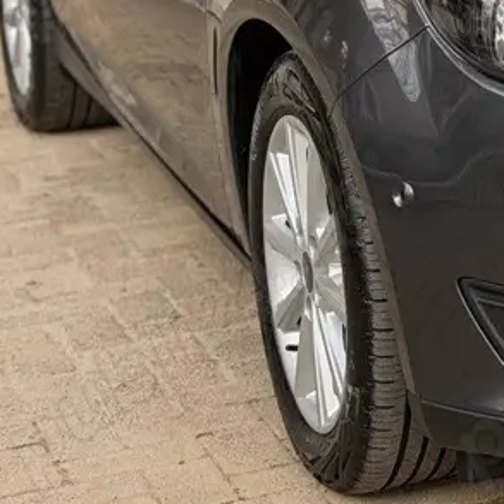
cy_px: -100
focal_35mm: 145
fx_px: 2389
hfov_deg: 11.5
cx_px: 753
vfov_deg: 11.8
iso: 80
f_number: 1.78
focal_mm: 6.76
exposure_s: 1/1013
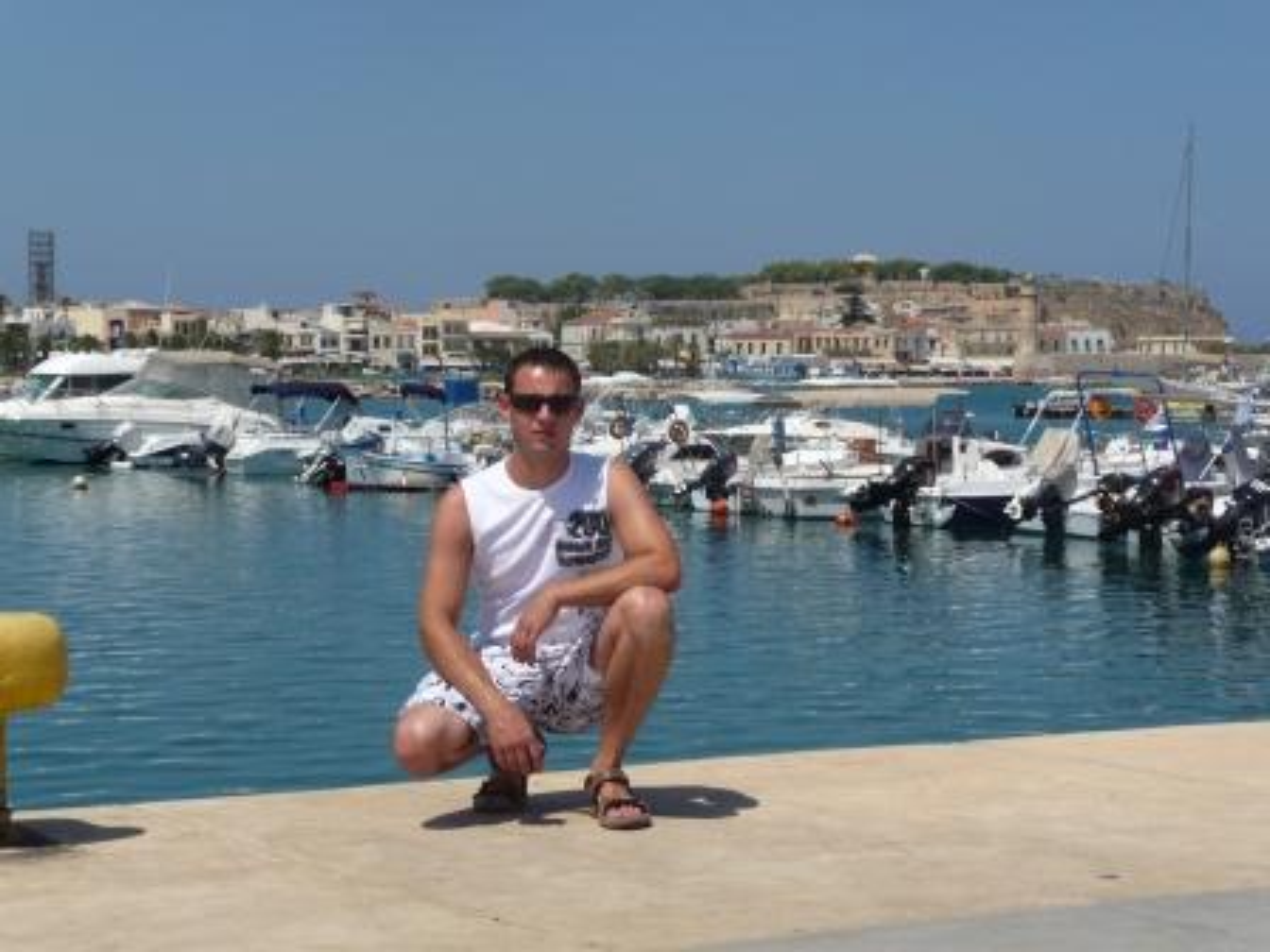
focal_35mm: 84
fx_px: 3082
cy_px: 476
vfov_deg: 17.6
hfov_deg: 23.3
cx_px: 635
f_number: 11
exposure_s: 1/250
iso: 100
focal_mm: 14.2
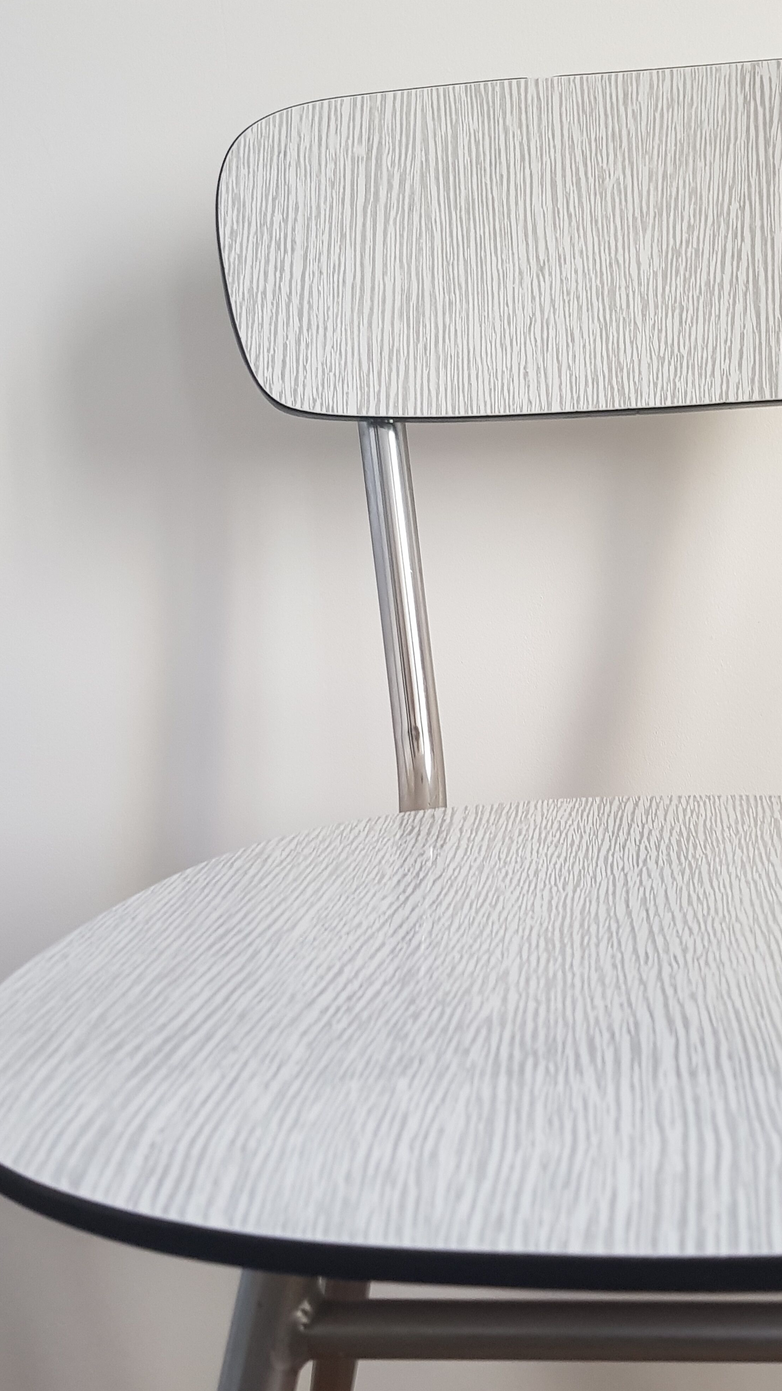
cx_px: 480
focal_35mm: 29
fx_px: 1069
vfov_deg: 66.1
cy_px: 710
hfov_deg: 40.0
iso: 160
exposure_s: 1/35
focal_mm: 4.2
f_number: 1.7
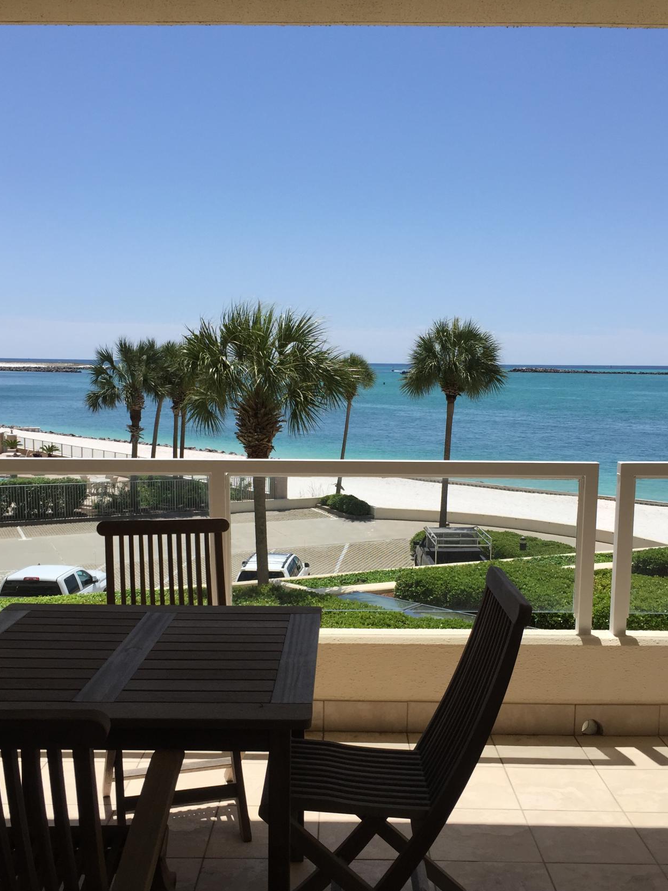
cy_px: 507
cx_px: 341
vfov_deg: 52.5
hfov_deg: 40.7
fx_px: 900
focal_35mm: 35
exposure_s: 1/2639
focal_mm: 4.15
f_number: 2.2
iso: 32
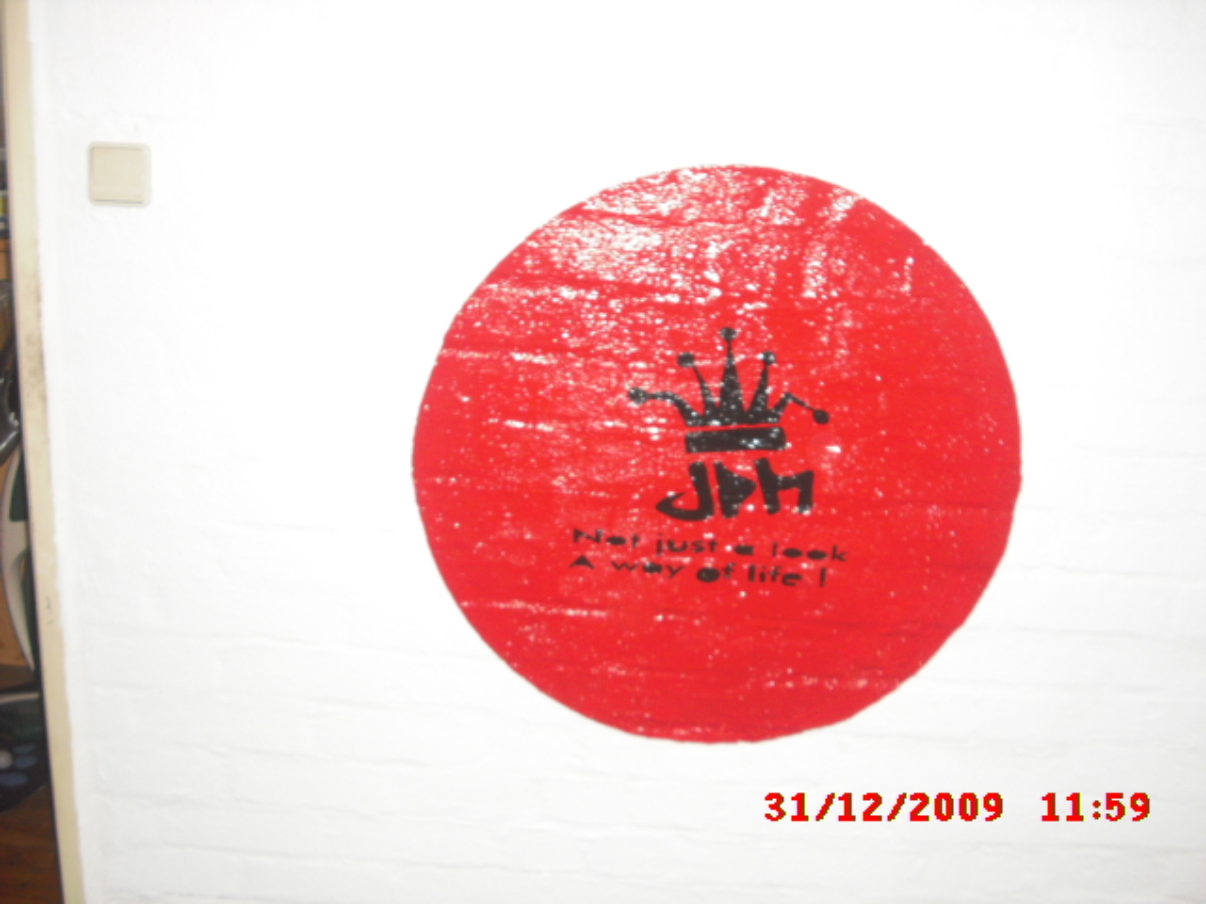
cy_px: 452
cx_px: 603
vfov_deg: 37.7
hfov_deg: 49.0
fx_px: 1324
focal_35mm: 38
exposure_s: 1/60
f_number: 2.8
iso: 200
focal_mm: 6.2
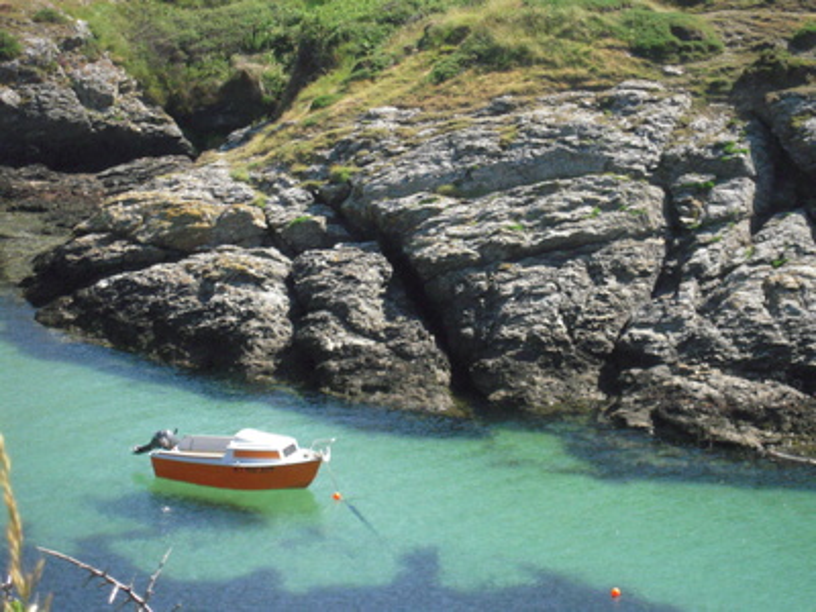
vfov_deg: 13.2
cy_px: 306
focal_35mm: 112
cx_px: 408
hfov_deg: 17.6
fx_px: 2640
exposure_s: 1/320
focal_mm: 20
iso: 800
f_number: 11.6
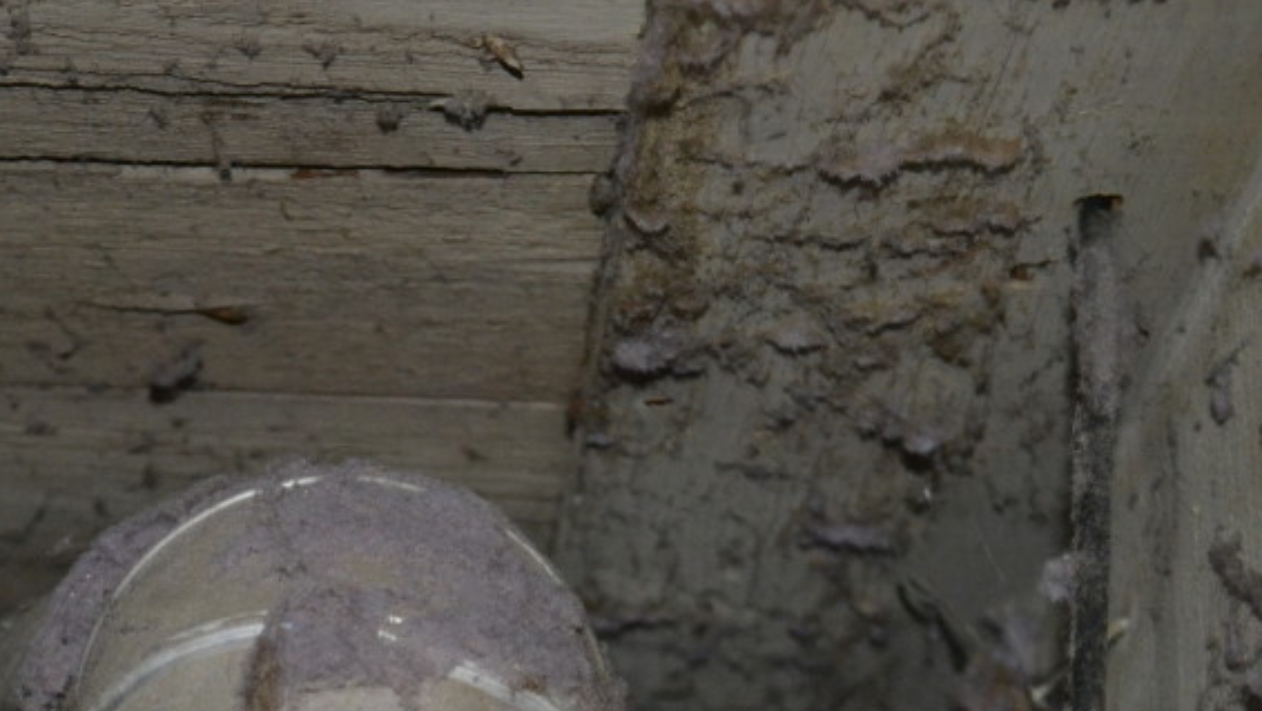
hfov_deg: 17.1
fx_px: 4185
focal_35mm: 125
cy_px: 754
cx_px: 372
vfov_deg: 9.6
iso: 2200
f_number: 5.3
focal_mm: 44
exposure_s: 1/60
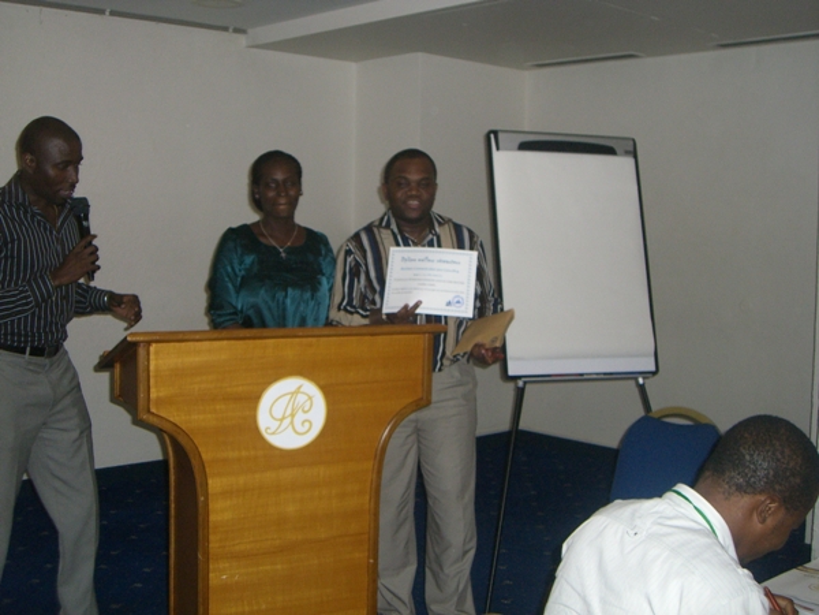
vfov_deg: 30.9
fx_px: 1112
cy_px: 308
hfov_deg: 40.4
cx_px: 410
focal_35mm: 47
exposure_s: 1/60
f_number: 3
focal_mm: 7.6
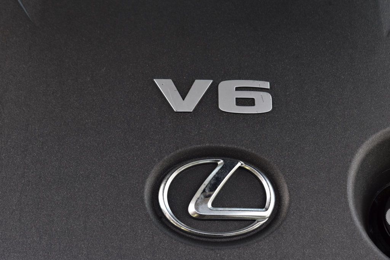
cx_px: 195
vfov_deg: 19.7
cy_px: 130
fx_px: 747
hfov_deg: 29.3
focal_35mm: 69
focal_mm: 46
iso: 400
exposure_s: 1/25
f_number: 7.1
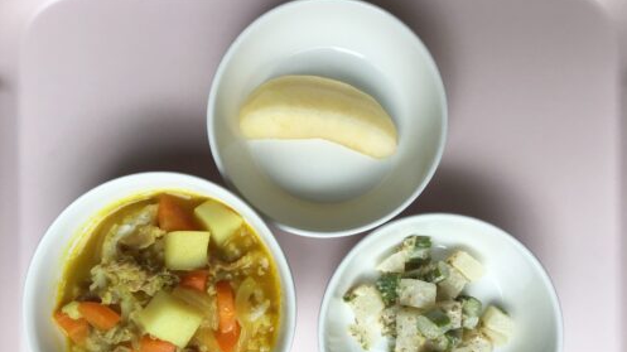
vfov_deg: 34.5
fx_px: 565
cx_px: 313
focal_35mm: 34
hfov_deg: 58.0
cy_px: 210
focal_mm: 3.3
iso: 25
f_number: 2.4
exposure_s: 1/120
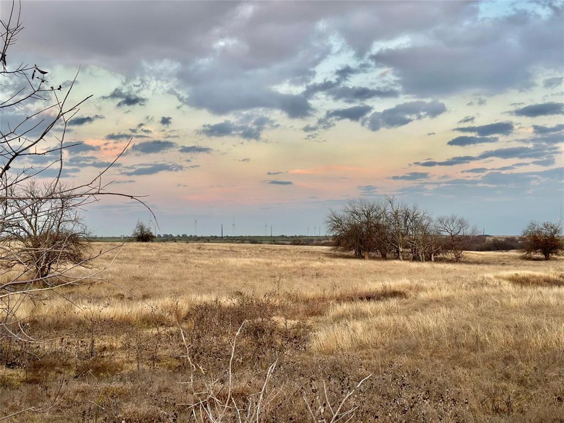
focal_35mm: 48
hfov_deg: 39.7
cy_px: 212
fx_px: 782
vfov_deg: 30.3
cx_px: 282
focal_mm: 6.86
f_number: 1.78
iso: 80
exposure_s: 1/296
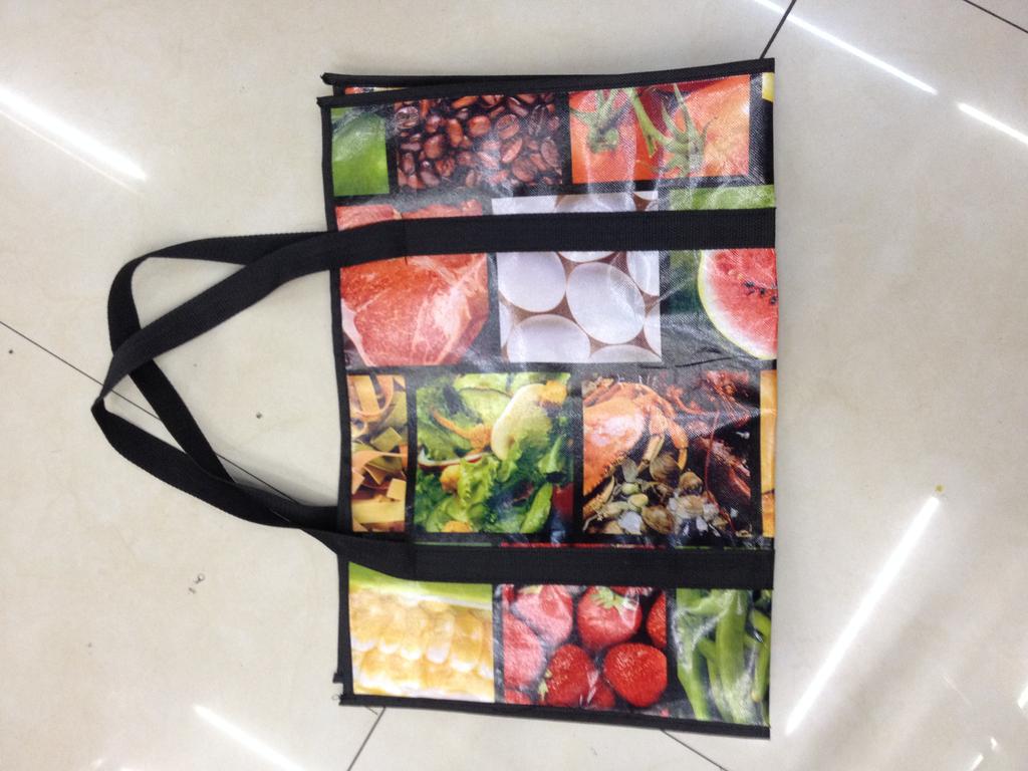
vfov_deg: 40.7
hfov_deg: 52.6
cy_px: 386
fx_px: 1039
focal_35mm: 35
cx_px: 514
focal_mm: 4.28
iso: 160
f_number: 2.4
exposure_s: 1/20
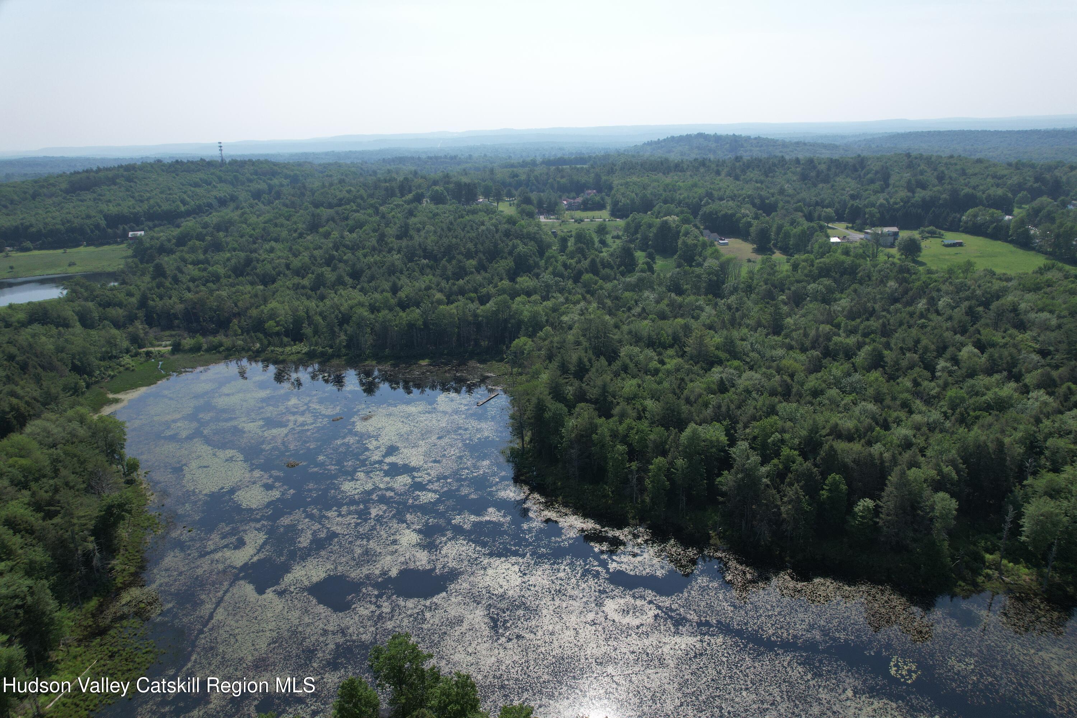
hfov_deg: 78.6
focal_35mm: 22
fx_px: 658
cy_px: 359
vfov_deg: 57.2
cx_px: 538
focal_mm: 8.38
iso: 100
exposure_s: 1/2500
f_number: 2.8
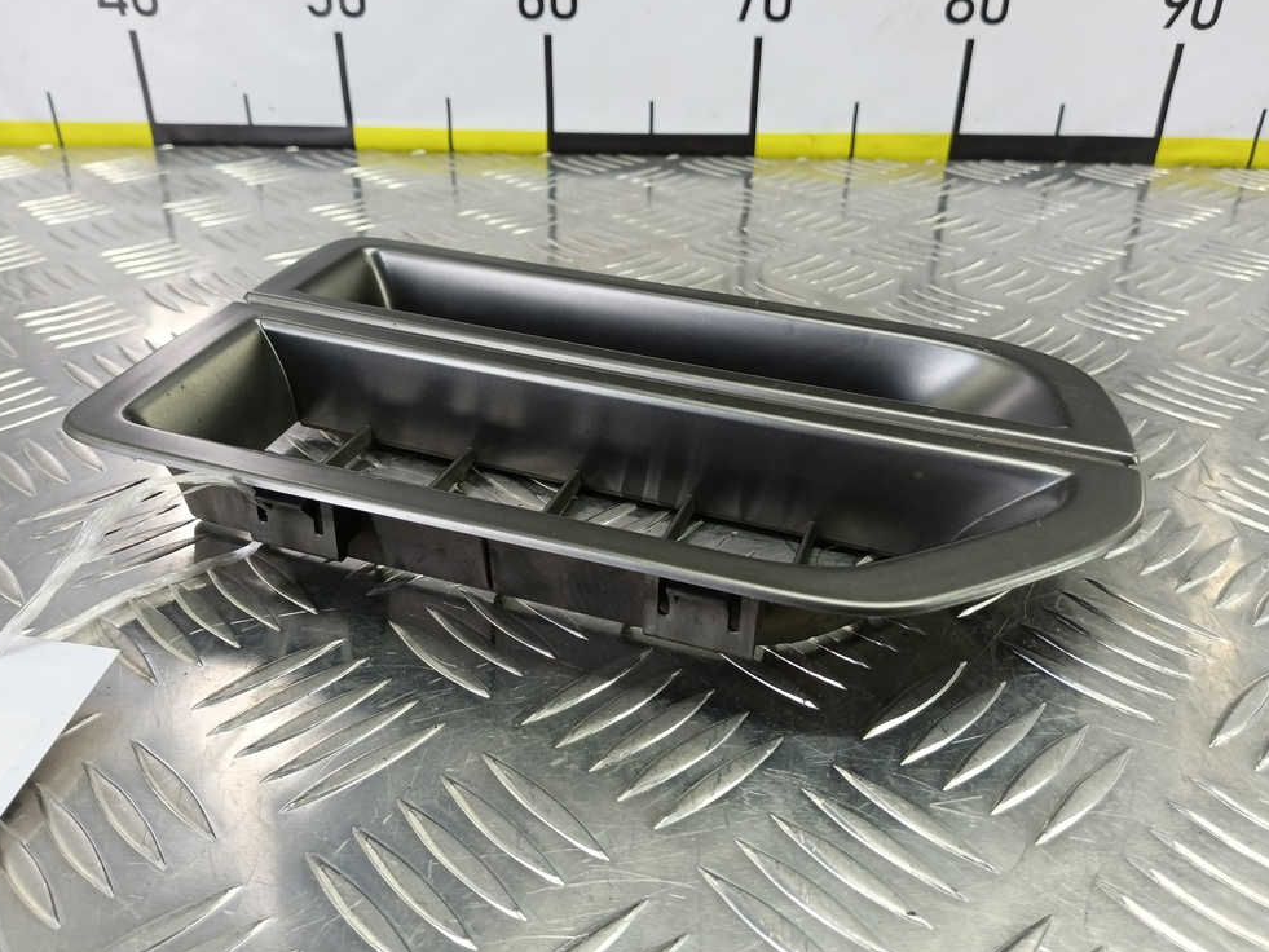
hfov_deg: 71.6
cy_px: 459
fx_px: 880
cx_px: 630
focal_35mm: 24
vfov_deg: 56.8
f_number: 1.6
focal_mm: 4.11
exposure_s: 1/50
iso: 156
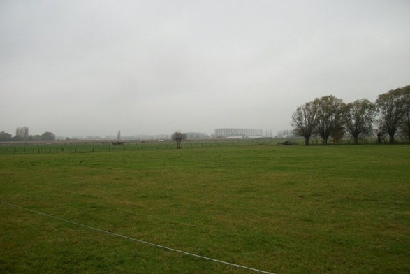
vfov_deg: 38.9
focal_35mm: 34
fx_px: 387
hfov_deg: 55.8
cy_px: 141
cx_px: 202
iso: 80
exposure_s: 1/200
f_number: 2.9
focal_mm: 5.7
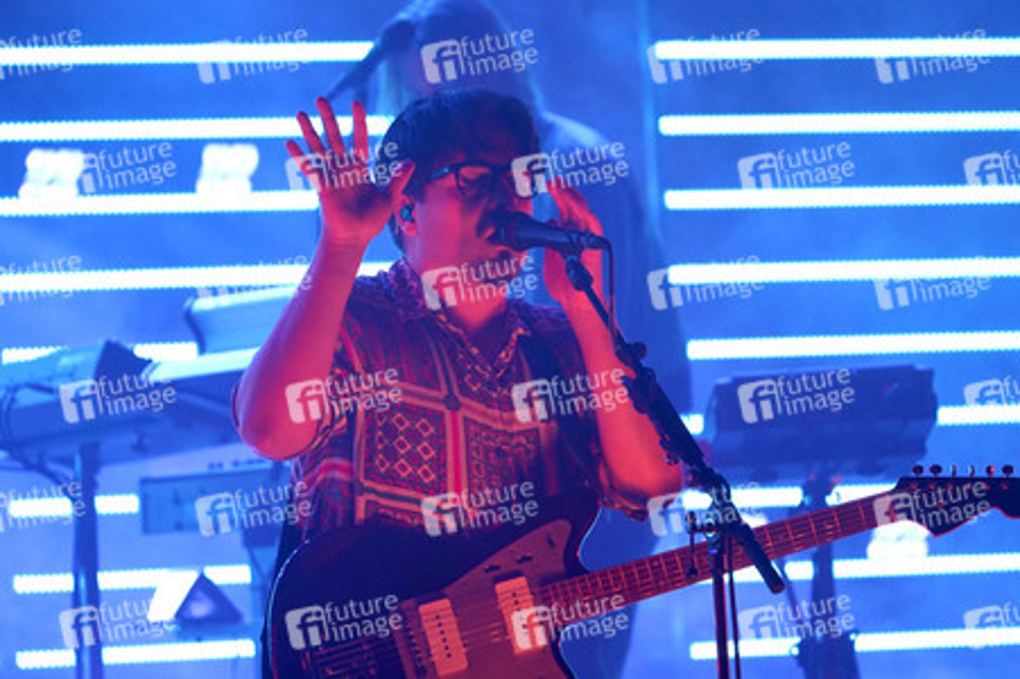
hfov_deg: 6.9
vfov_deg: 4.6
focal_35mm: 298
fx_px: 8437
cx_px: 510
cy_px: 340
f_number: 6.3
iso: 2500
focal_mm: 298
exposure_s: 1/200
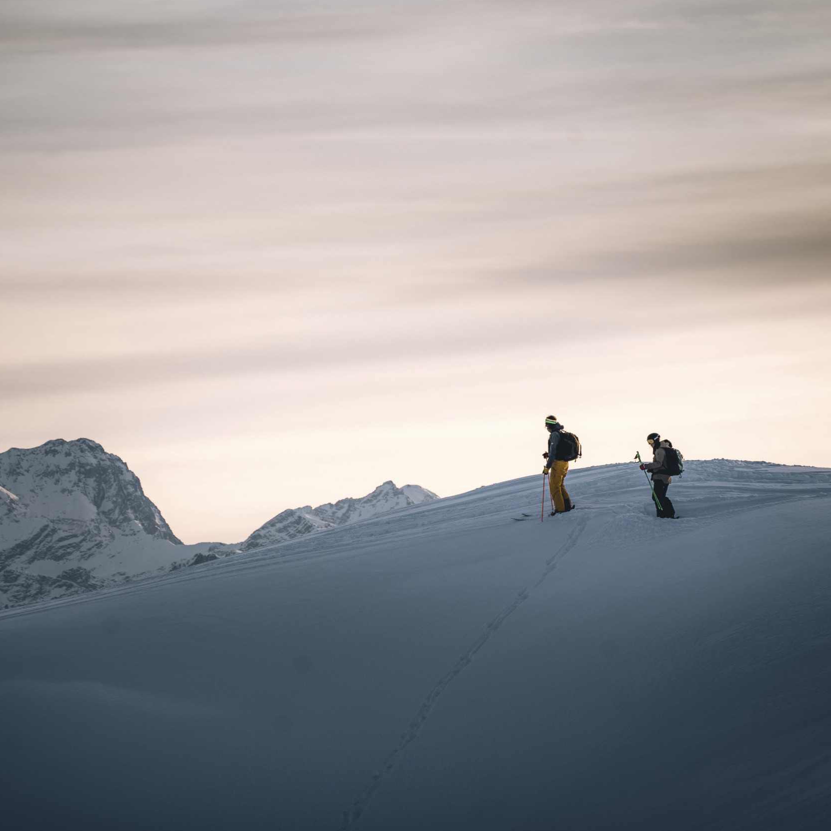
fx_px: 6953
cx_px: 320
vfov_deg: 6.8
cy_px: 414
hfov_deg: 6.8
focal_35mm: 256
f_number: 5.6
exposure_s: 1/640
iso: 125
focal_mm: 200
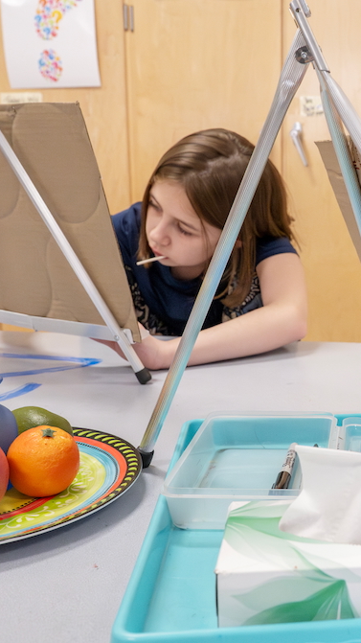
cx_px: 394
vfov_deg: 42.9
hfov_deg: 23.4
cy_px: 305
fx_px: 818
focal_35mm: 48
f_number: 5.6
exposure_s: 1/640
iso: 10000
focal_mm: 24
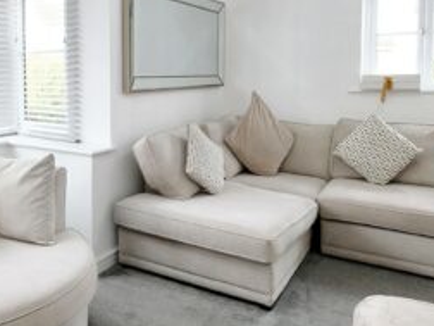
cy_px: 97
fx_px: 414
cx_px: 100
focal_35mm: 33
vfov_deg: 42.1
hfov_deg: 52.5
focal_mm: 10
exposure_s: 1/60
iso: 320
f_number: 4
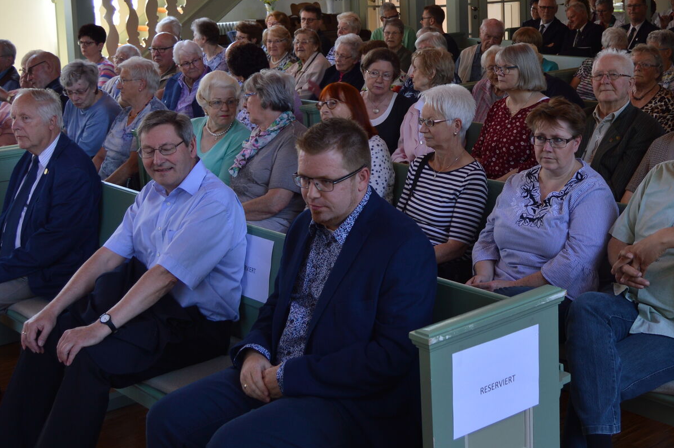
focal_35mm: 55
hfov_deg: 35.9
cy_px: 130
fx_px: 1028
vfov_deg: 24.4
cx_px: 450
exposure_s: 1/50
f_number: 3.5
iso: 100
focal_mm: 19
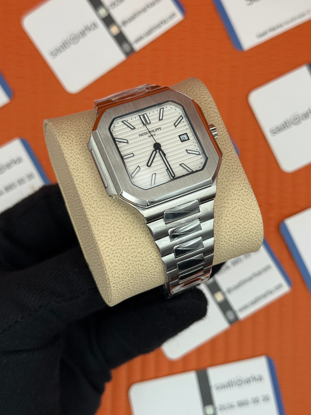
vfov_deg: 38.9
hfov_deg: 29.7
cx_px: 154
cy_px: 210
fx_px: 587
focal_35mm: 49
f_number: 1.78
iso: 64
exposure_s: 1/928
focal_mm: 6.76
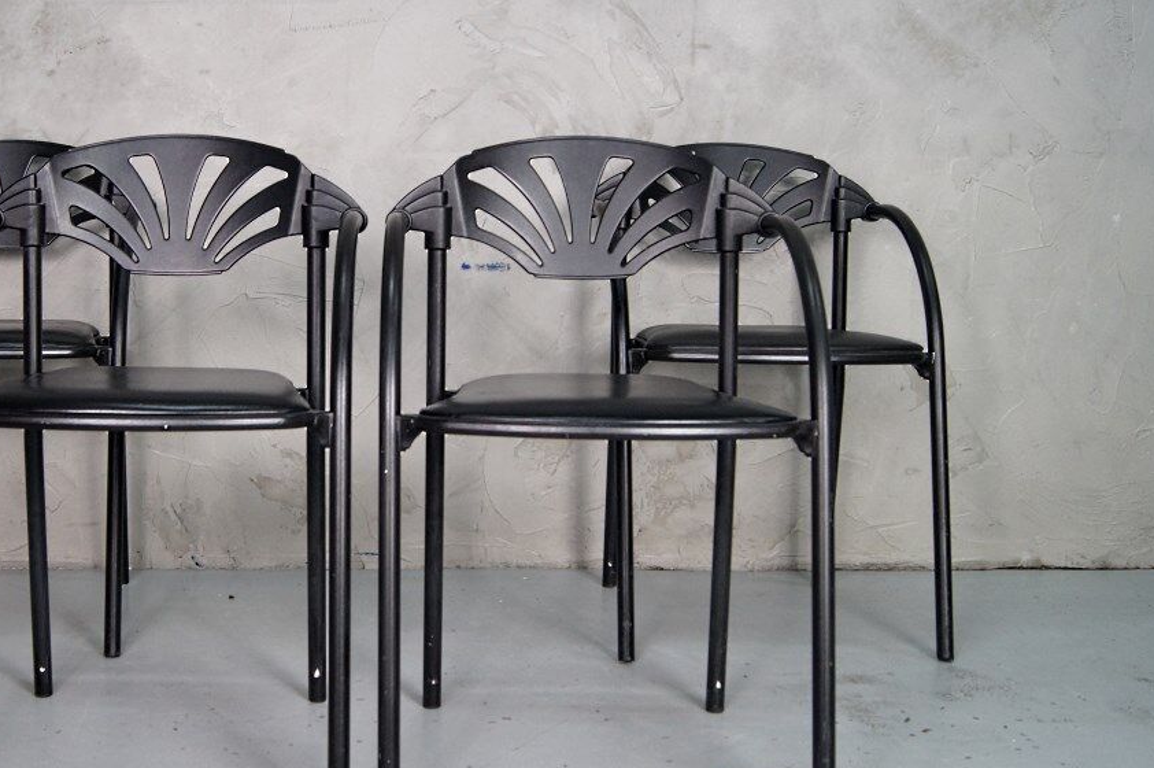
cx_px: 360
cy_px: 340
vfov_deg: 27.5
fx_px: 1569
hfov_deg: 39.8
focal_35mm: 49
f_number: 5.6
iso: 400
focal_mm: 22
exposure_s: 1/30
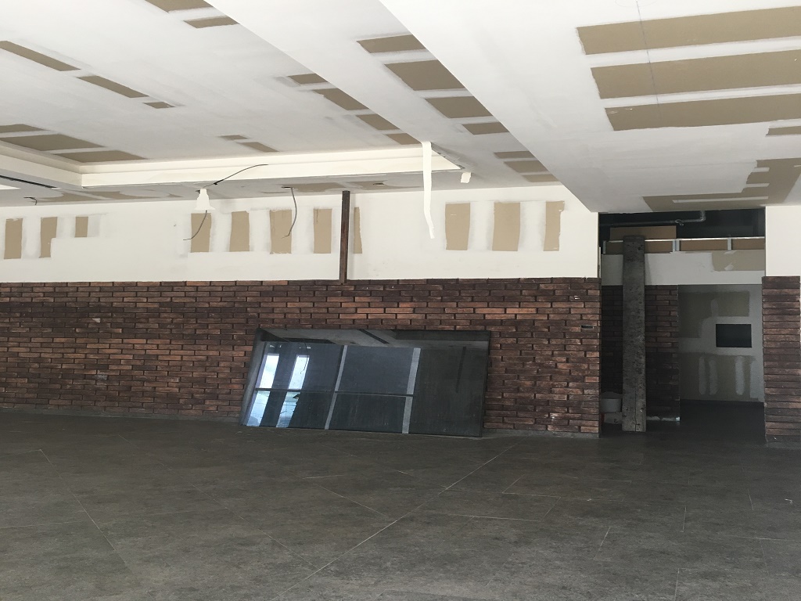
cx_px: 400
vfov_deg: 48.2
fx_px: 671
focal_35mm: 29
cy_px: 300
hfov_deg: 61.7
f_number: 2.2
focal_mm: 4.15
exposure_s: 1/30
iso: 40
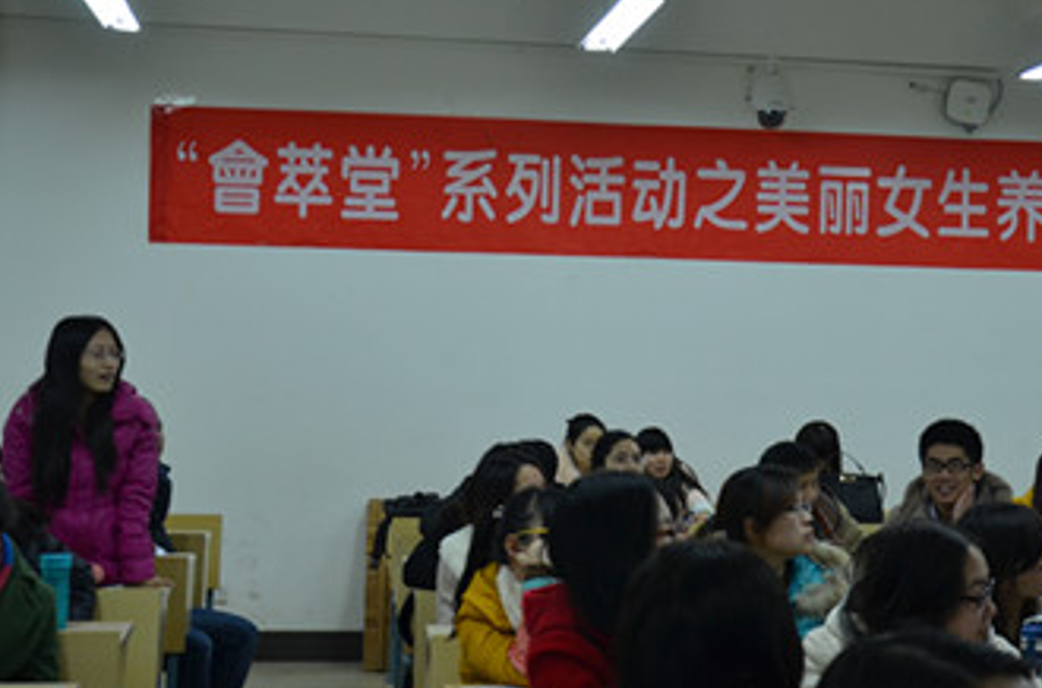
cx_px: 641
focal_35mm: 65
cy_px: 273
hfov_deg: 30.9
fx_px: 1876
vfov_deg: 20.8
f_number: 4
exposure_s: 1/60
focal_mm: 26
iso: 400
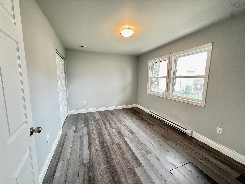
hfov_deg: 102.1
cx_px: 122
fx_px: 99
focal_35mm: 14
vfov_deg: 85.7
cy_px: 92
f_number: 2.2
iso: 640
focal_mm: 2.22
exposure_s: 1/60
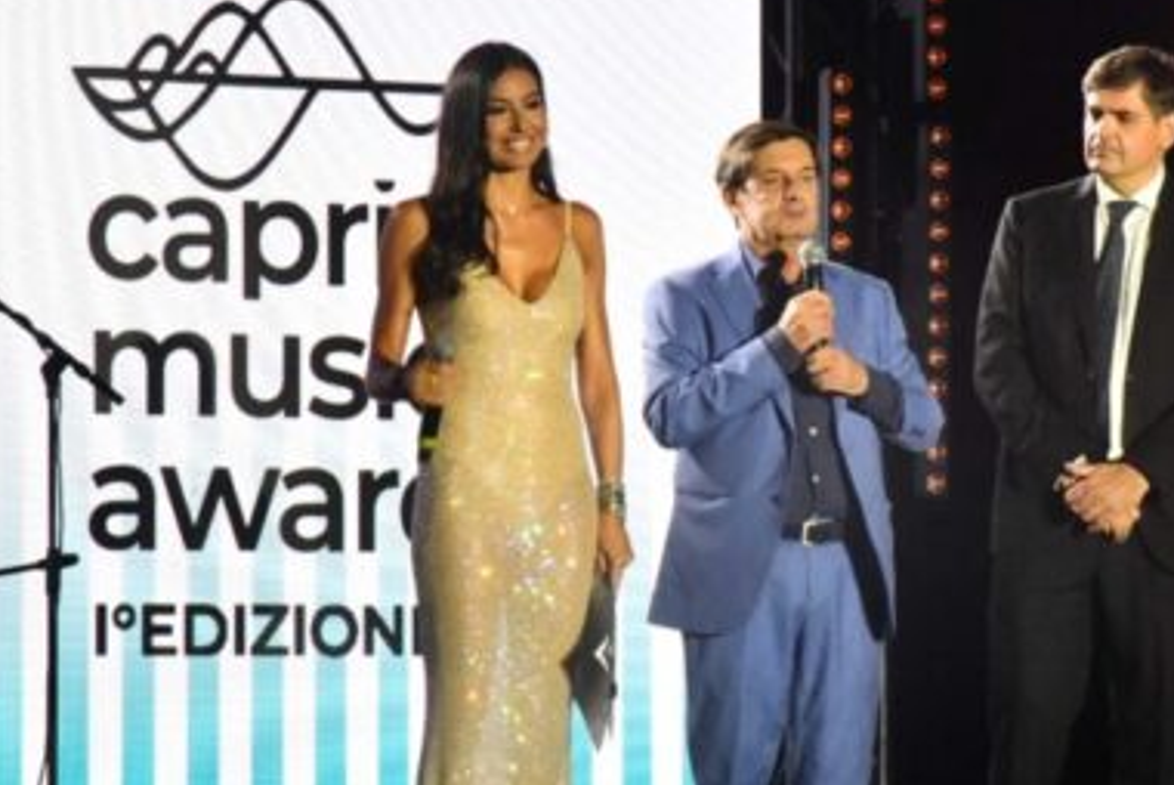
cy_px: 380
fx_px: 9268
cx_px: 874
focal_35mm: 284
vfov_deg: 4.8
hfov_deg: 7.2
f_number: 18
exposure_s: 1/100
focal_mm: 120
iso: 8000
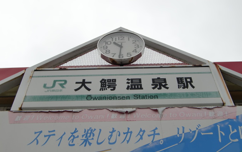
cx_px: 122
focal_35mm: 42
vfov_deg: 30.5
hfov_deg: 47.2
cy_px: 82
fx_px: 277
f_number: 3
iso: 64
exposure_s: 1/640
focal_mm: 6.9
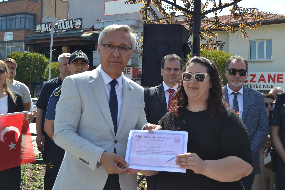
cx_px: 142
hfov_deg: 43.6
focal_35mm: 45
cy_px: 95
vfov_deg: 29.9
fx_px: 356
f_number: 7.1
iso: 100
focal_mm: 30
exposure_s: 1/200
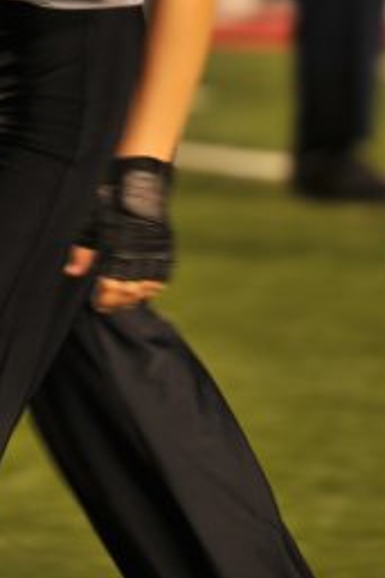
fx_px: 11243
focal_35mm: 700
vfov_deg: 2.9
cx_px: 35
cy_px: -63
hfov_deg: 2.0
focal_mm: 200
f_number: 2.8
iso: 220
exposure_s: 1/60
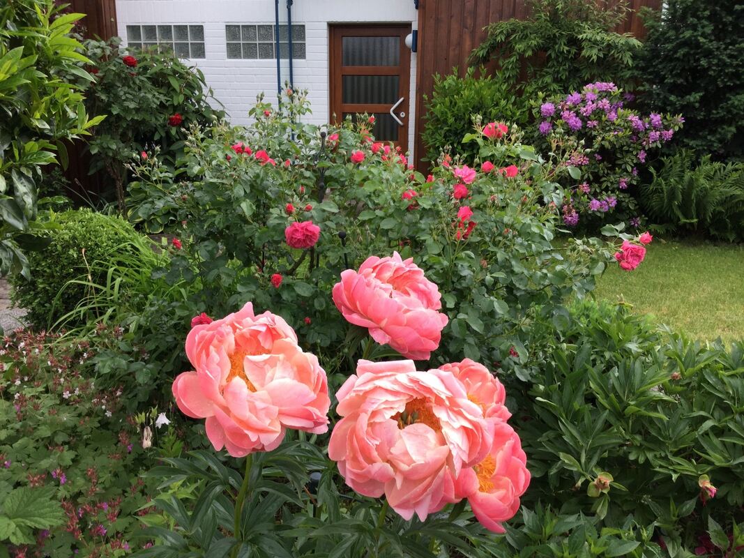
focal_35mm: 31
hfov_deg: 58.4
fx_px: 666
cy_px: 279
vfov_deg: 45.4
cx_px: 372
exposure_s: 1/167
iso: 25
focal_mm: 3.3
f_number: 2.4
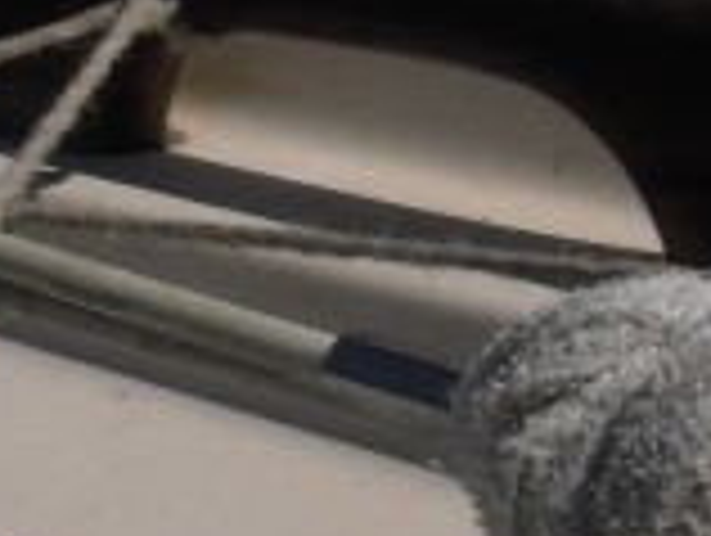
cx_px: 302
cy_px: 185
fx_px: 3950
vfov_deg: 7.8
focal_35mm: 192
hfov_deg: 10.3
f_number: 6.6
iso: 100
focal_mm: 6.7
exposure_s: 1/1000
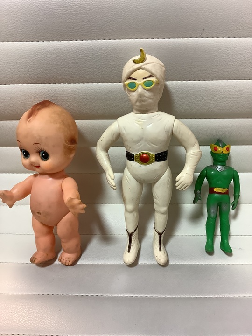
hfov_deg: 45.4
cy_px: 168
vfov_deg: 58.4
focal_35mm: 31
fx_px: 301
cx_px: 126
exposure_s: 1/50
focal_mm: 3.3
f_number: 2.4
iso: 125
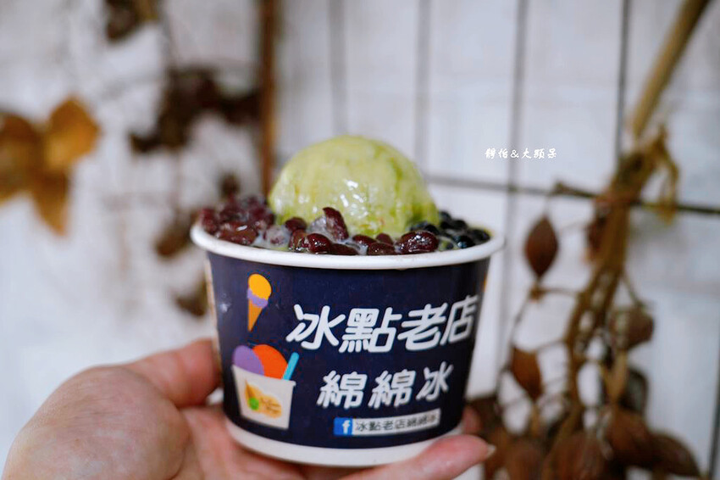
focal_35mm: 59
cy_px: 240
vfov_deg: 23.0
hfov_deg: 33.9
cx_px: 360
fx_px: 1179
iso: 400
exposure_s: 1/60
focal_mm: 59
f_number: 4
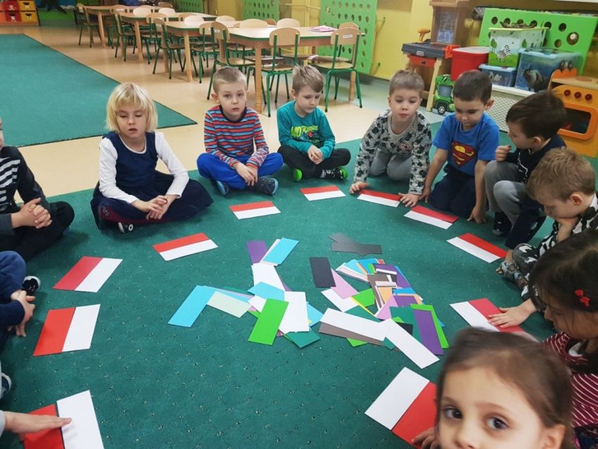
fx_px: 449
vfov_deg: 53.1
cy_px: 224
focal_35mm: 26
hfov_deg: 67.3
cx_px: 299
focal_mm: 4.2
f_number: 1.7
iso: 200
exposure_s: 1/25
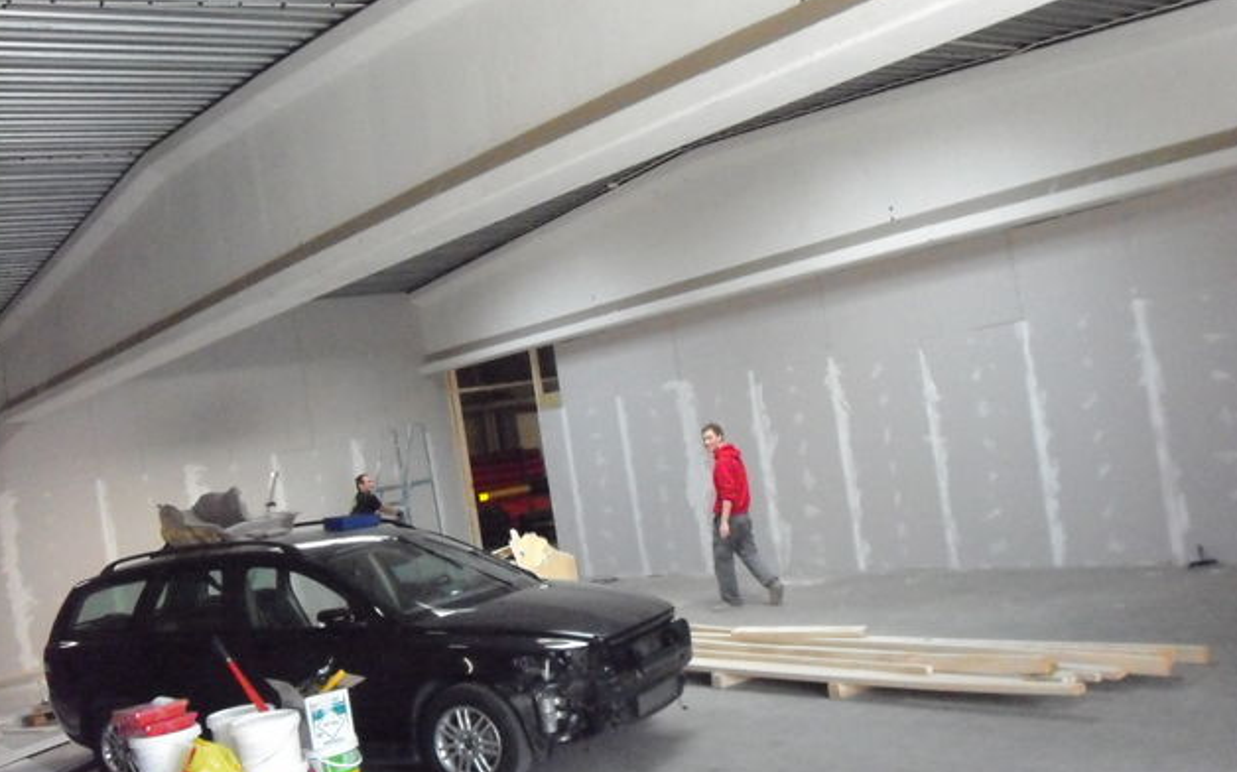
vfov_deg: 32.0
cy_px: 386
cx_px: 620
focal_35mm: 40
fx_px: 1348
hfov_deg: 49.3
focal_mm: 6.2
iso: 1600
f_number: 4.3
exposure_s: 1/200
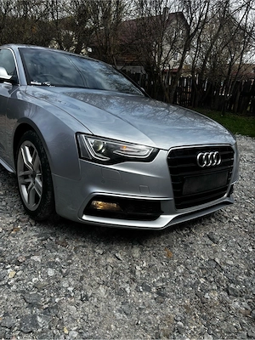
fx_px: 255
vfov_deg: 67.3
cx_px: 128
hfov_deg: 53.1
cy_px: 170
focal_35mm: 26
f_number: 1.6
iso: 50
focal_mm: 5.96
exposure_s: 1/2710
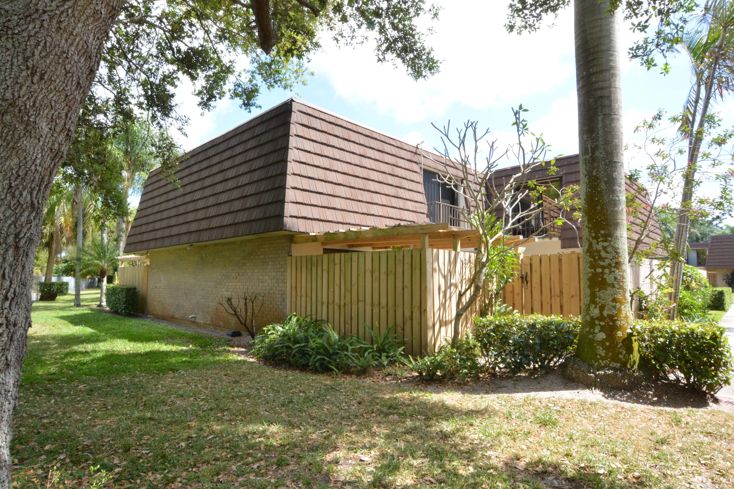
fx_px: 398
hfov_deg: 85.4
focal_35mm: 20
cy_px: 244
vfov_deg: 63.2
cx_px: 367
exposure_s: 1/20
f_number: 16
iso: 250
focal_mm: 13
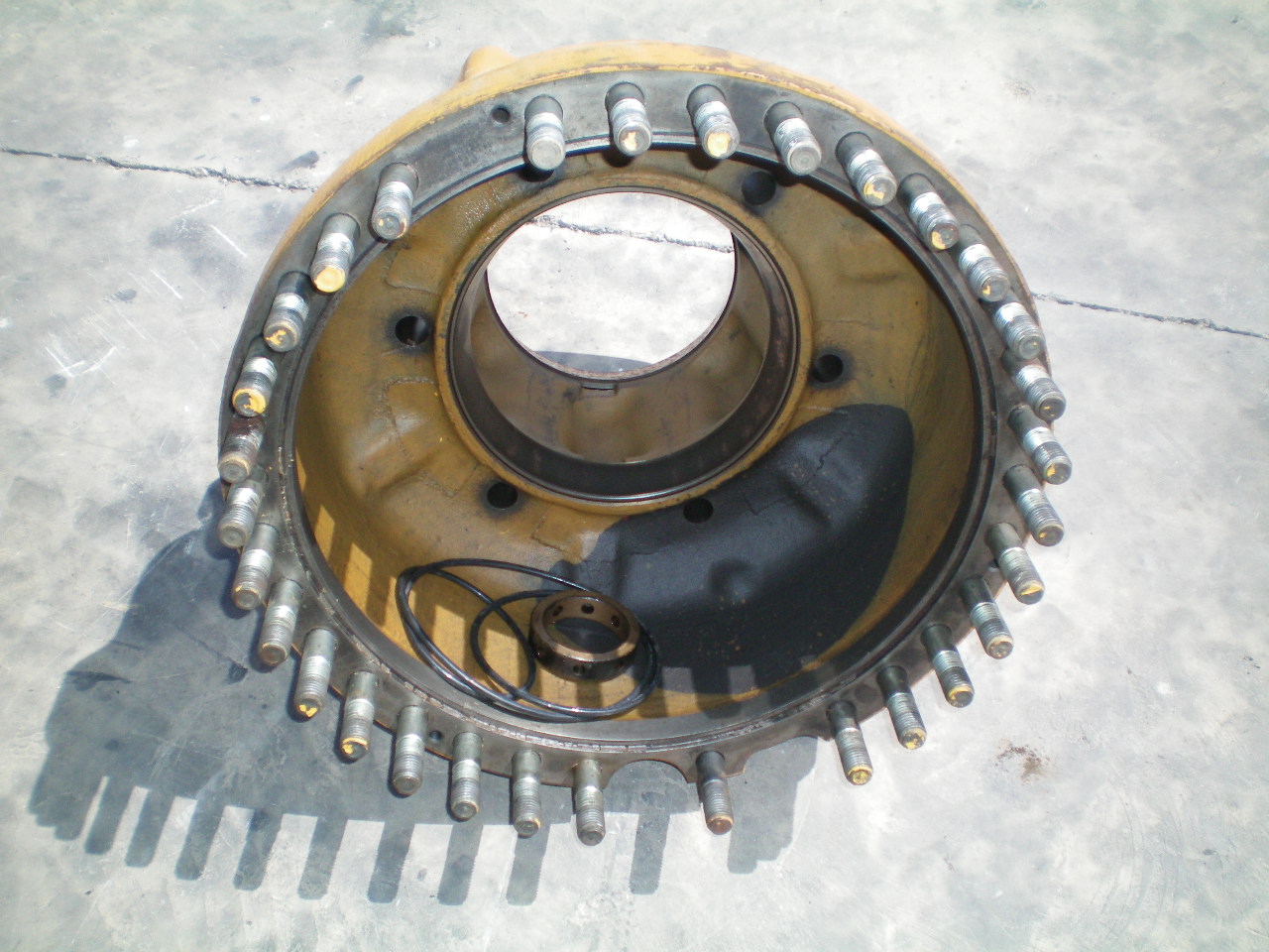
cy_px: 476
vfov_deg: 37.7
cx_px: 634
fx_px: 1393
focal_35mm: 38
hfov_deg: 49.0
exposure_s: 1/640
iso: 64
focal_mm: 6.3
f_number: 3.1
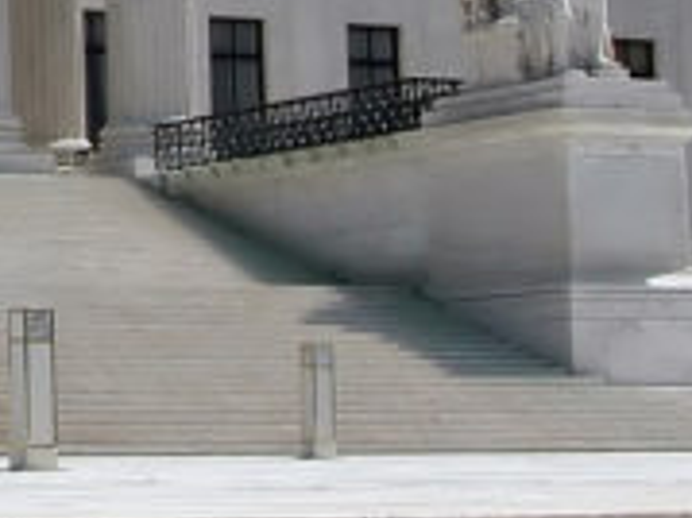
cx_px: -406
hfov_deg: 10.5
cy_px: -286
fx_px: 3596
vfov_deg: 8.1
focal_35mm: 180
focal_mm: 10.7
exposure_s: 1/341
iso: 100
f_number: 7.3
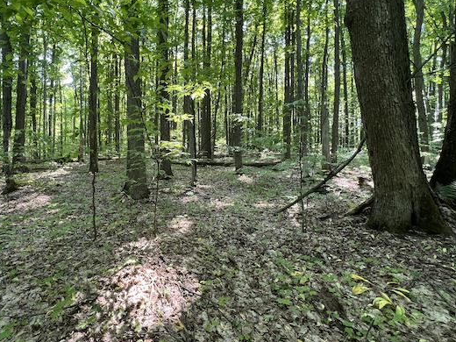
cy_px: 157
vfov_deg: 78.0
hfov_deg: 93.4
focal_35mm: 16
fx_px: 211
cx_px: 184
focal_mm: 1.57
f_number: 1.8
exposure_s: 1/99
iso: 100
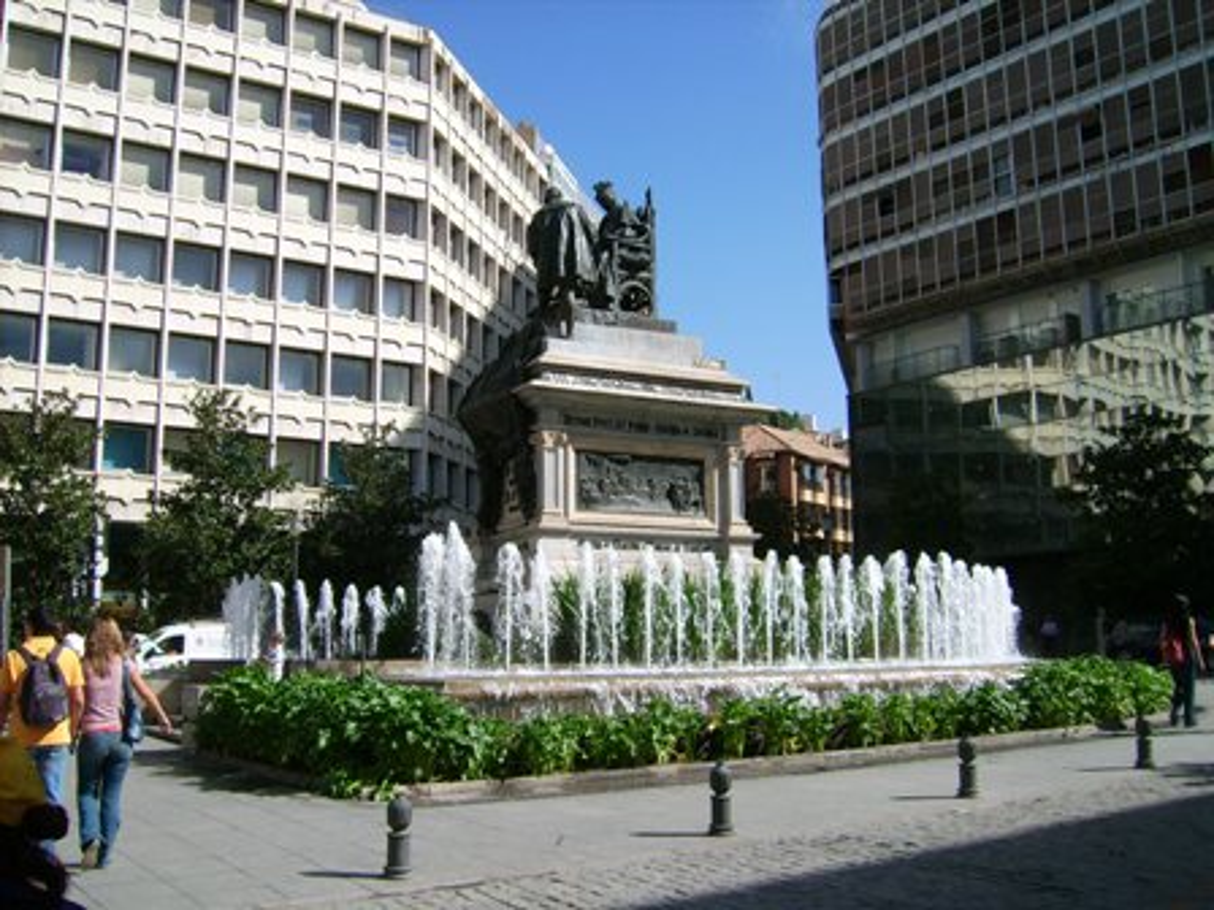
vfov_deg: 40.7
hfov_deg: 52.6
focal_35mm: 35
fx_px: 1227
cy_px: 455
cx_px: 607
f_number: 5.8
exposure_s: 1/385
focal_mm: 5.95
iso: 50
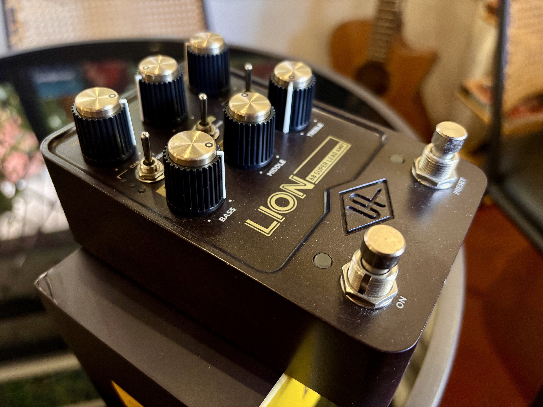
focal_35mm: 26
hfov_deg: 67.3
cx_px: 272
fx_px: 408
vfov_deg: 53.1
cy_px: 204
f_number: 1.6
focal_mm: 5.96
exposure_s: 1/30
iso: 640
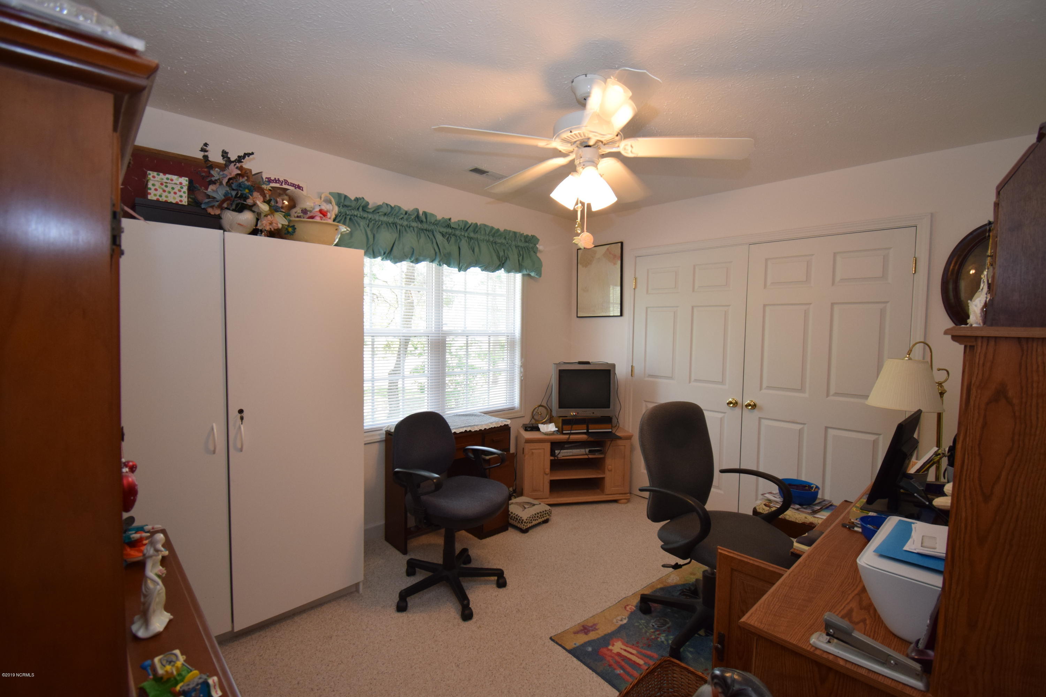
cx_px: 523
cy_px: 348
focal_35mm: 15
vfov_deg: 77.3
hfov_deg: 100.4
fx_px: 436
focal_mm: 10
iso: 800
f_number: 5
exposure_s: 1/100
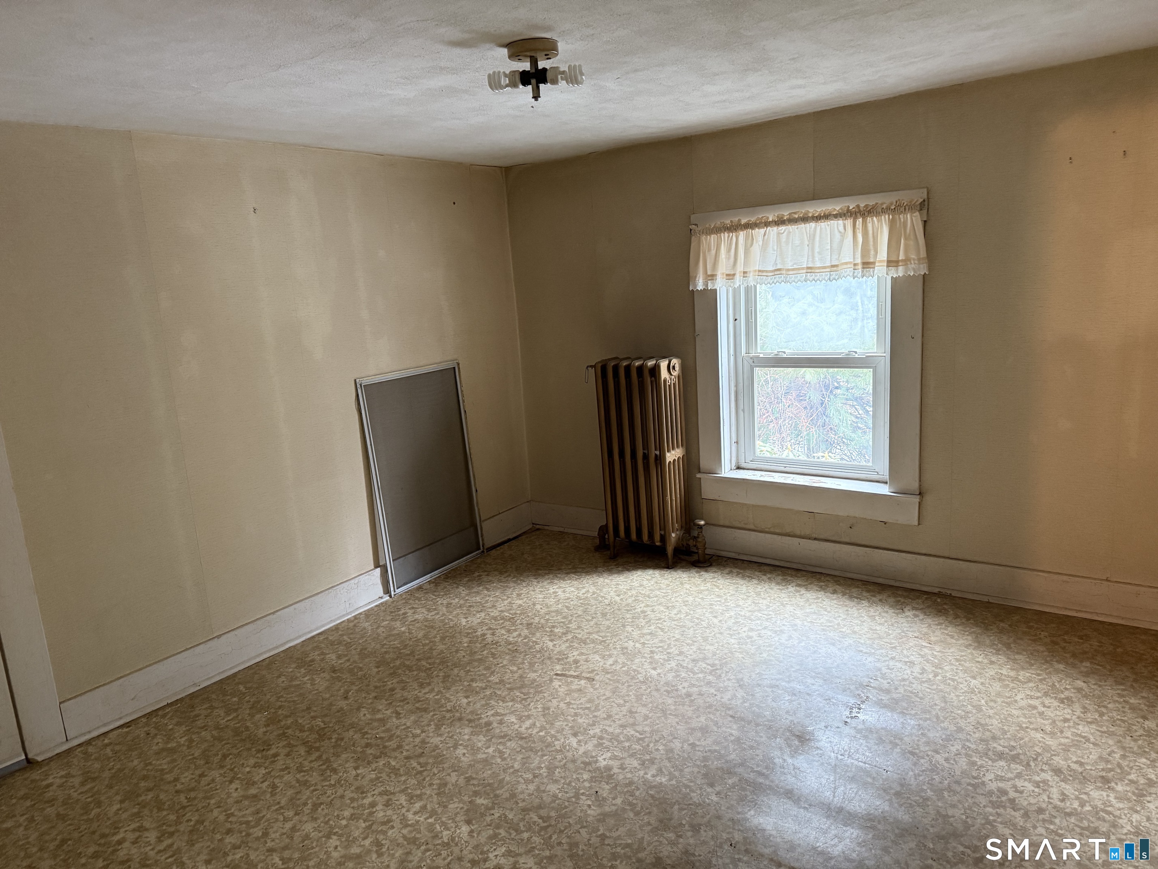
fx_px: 803
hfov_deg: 71.6
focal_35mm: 24
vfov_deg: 56.8
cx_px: 579
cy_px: 434
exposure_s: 1/60
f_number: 1.78
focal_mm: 6.76
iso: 500
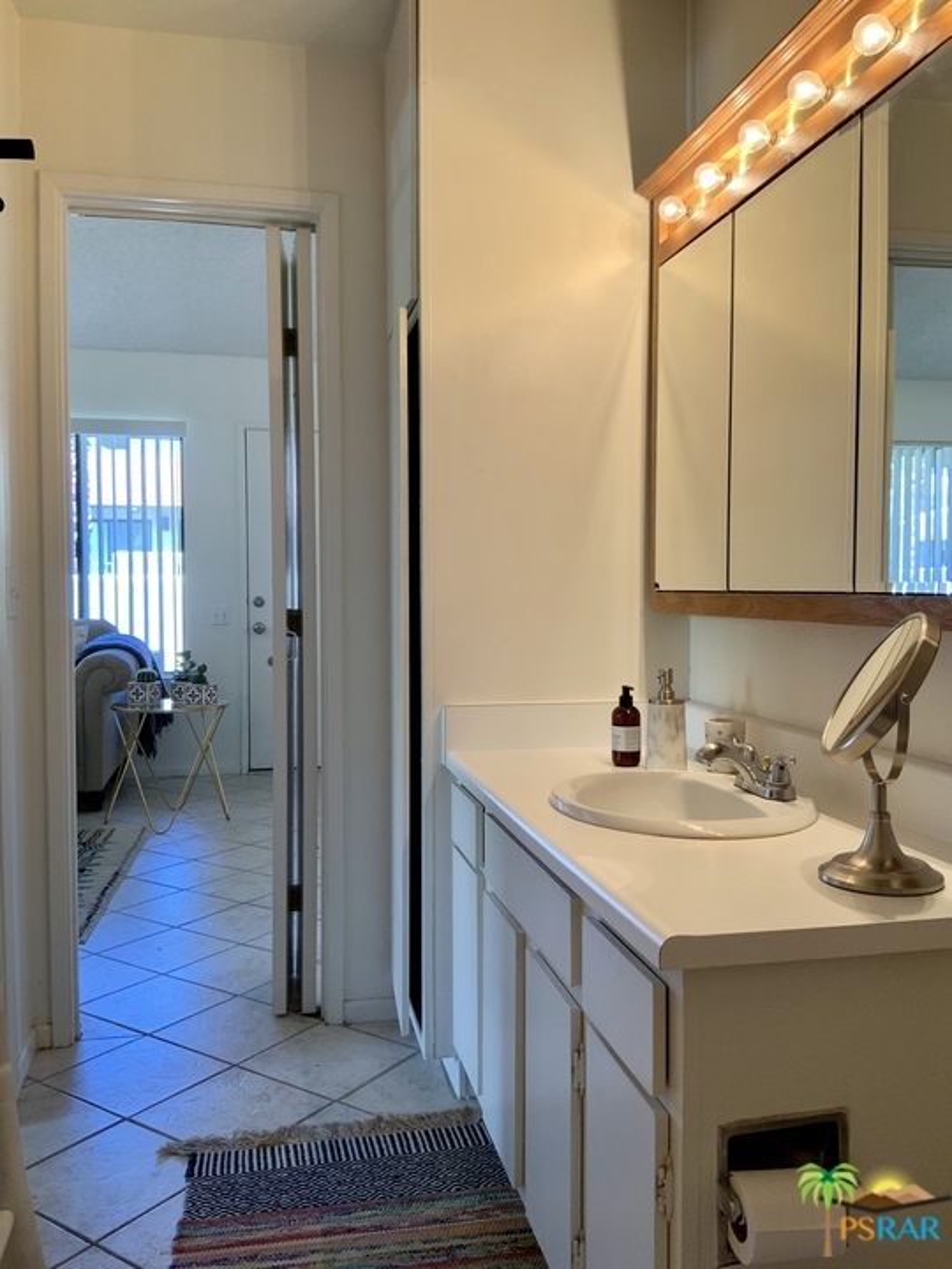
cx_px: 476
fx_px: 1063
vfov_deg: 61.7
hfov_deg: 48.2
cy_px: 634
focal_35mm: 29
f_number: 1.8
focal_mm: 3
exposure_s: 1/60
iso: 50
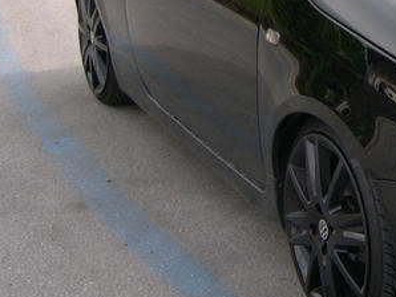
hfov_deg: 18.2
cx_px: 489
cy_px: 46
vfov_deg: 14.4
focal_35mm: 102
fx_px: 1168
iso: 100
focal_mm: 8
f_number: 2.8
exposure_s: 1/566
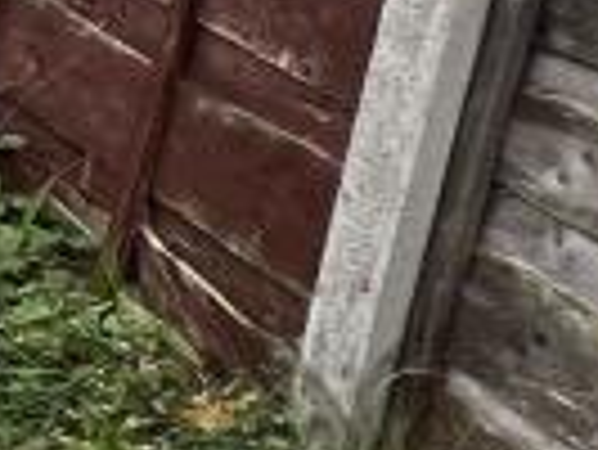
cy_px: -279
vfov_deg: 13.7
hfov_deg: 9.2
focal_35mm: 100
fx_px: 1729
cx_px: -1565
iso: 32
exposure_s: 1/138
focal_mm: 1.57
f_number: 1.8
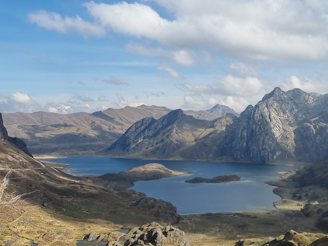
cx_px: 164
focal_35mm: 24
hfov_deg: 71.6
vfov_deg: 56.8
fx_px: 227
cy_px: 123
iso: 50
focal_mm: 6.7
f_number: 1.8
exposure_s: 1/1033
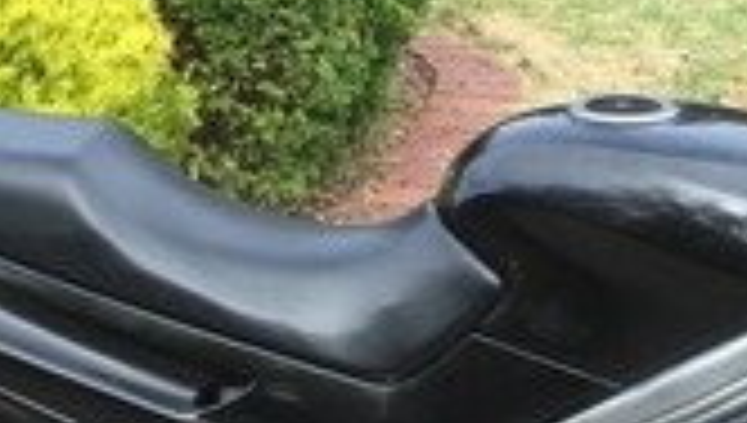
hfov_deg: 18.6
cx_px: 572
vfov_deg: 10.5
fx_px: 2262
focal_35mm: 114
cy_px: 522
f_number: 2.2
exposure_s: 1/455
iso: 32
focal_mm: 4.15
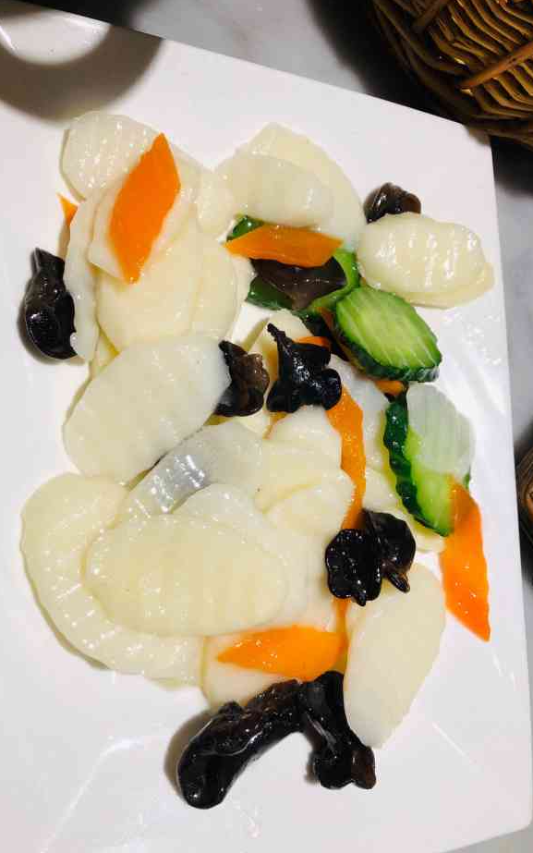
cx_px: 231
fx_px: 697
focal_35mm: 30
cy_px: 427
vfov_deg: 62.9
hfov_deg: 41.8
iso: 25
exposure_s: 1/100
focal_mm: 4
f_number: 1.8
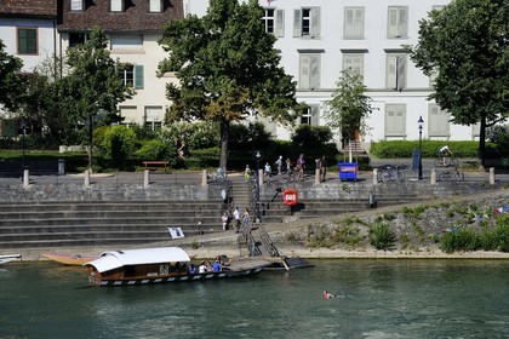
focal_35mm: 200
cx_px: 254
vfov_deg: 6.9
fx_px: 2828
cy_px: 170
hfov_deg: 10.3
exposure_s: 1/320
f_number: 10
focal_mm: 200
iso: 200
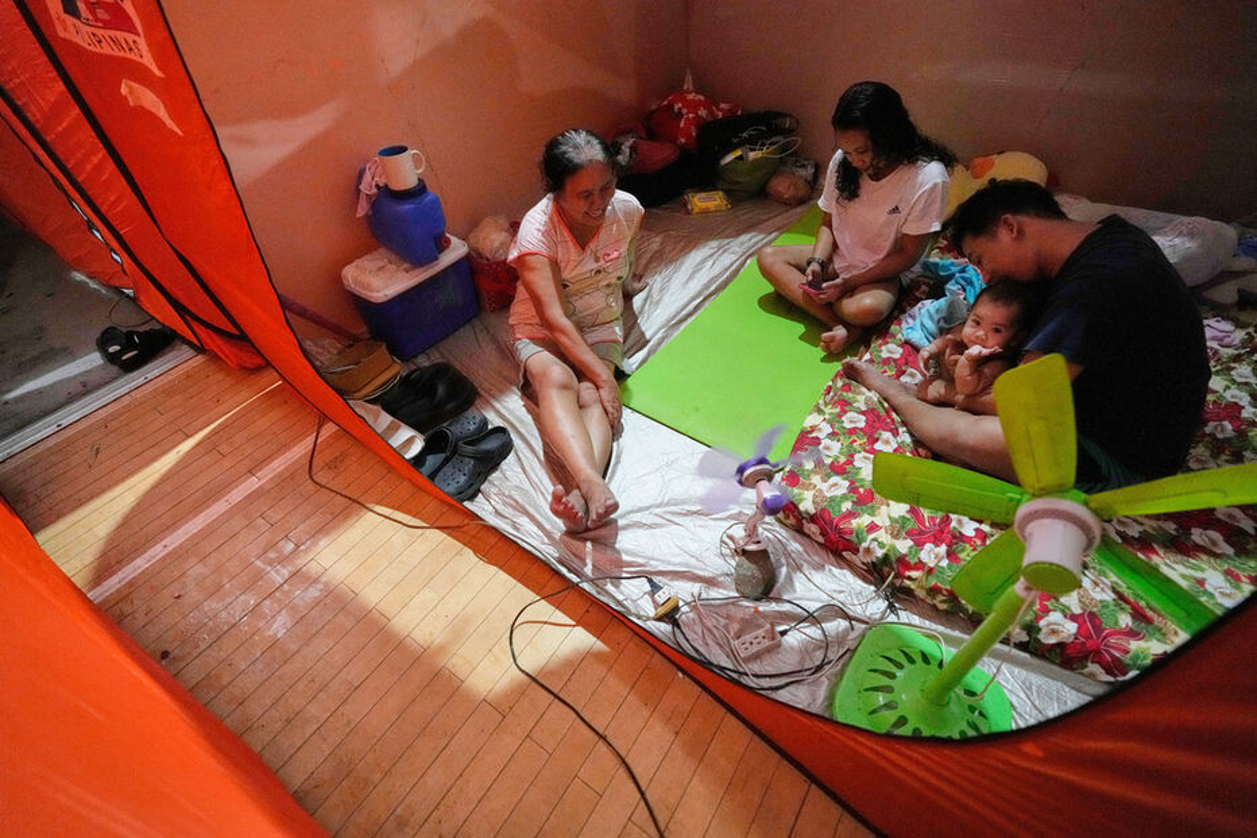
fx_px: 559
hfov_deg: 96.7
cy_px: 419
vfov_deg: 73.7
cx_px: 628
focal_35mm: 16
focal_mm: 16
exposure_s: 1/200
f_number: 2.8
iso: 5000
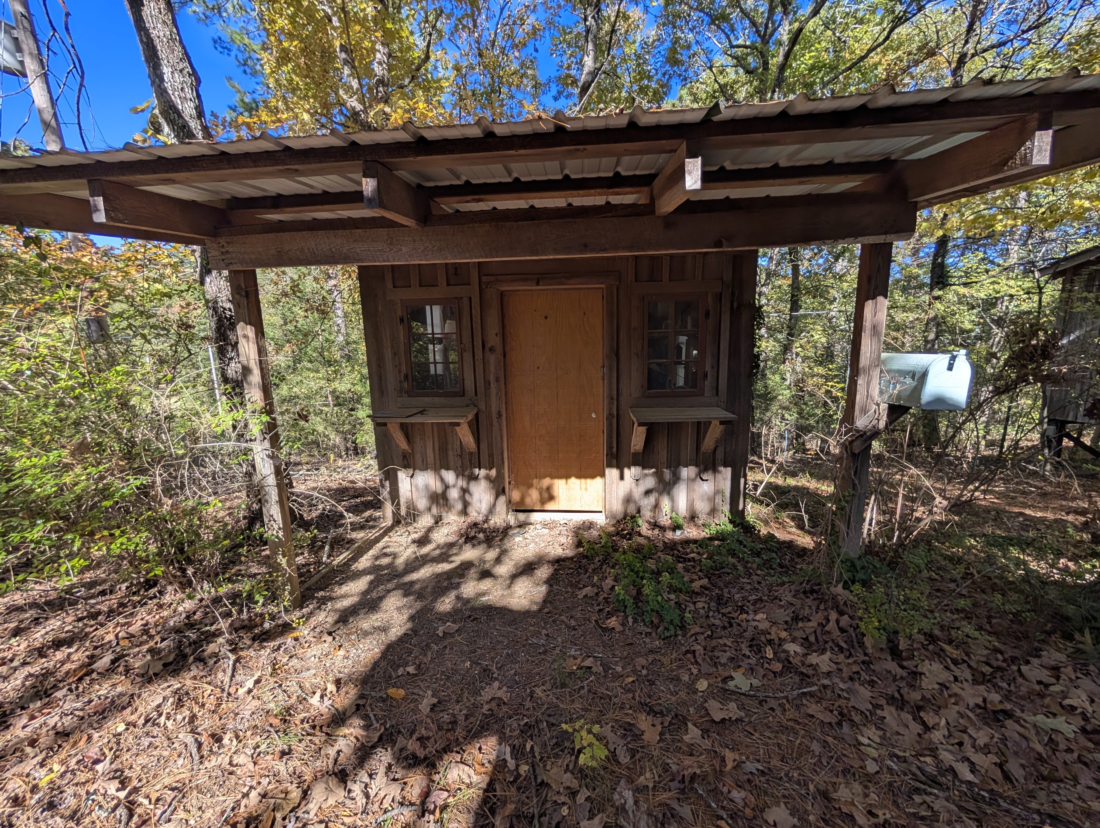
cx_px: 550
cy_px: 414
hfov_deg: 110.5
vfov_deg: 94.6
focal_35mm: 12
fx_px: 382
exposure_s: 1/723
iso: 47
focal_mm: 2.02
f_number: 1.7
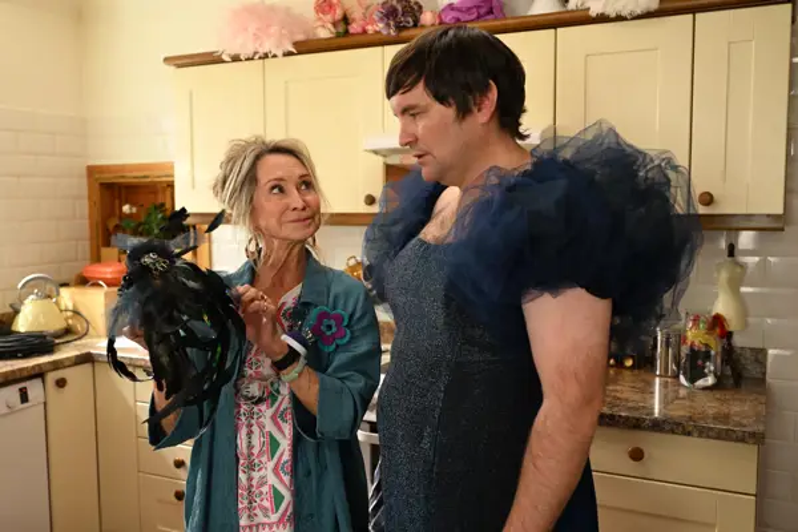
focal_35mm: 35
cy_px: 266
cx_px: 399
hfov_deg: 54.4
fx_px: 776
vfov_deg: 37.9
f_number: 4
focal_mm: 35
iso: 1600
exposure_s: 1/200
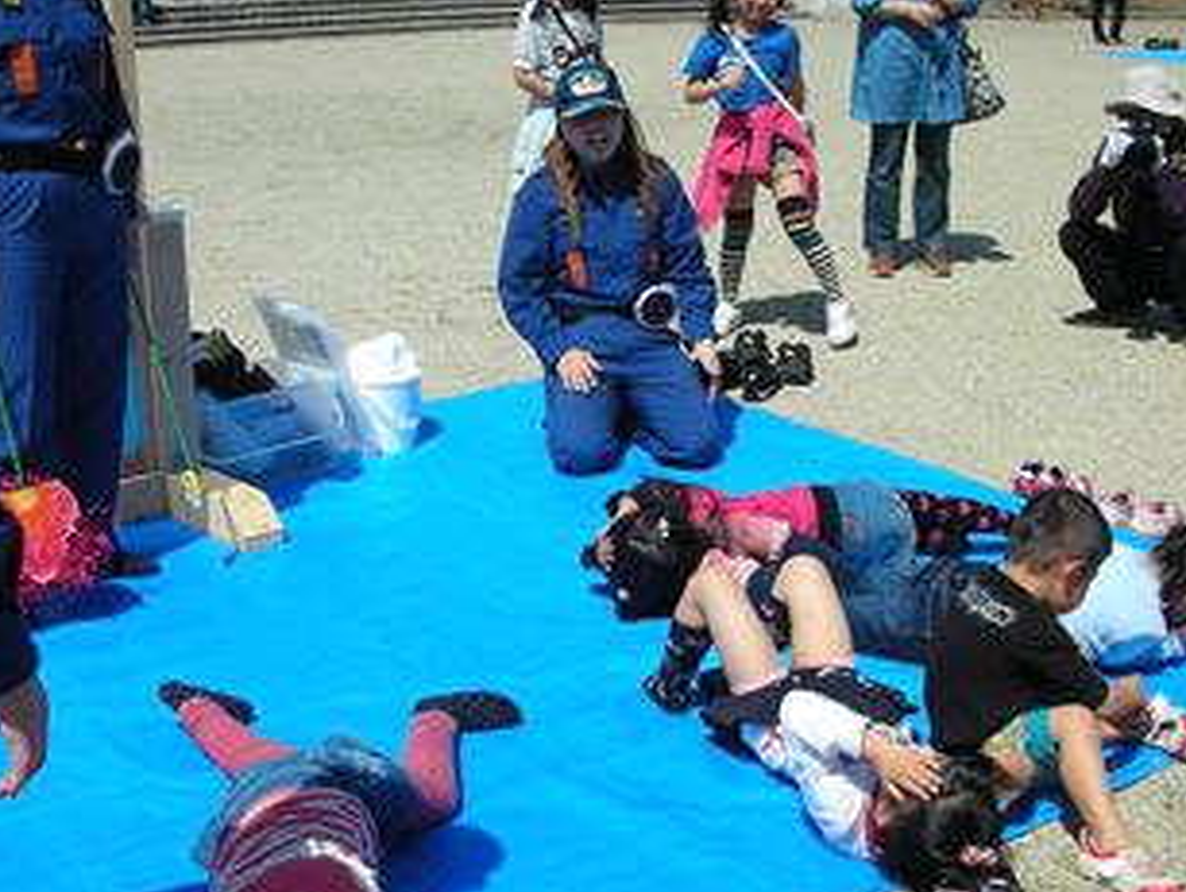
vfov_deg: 28.6
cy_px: 460
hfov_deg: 37.3
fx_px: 1749
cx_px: 483
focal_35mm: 51
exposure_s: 1/122
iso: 50
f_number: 8.5
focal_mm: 5.8
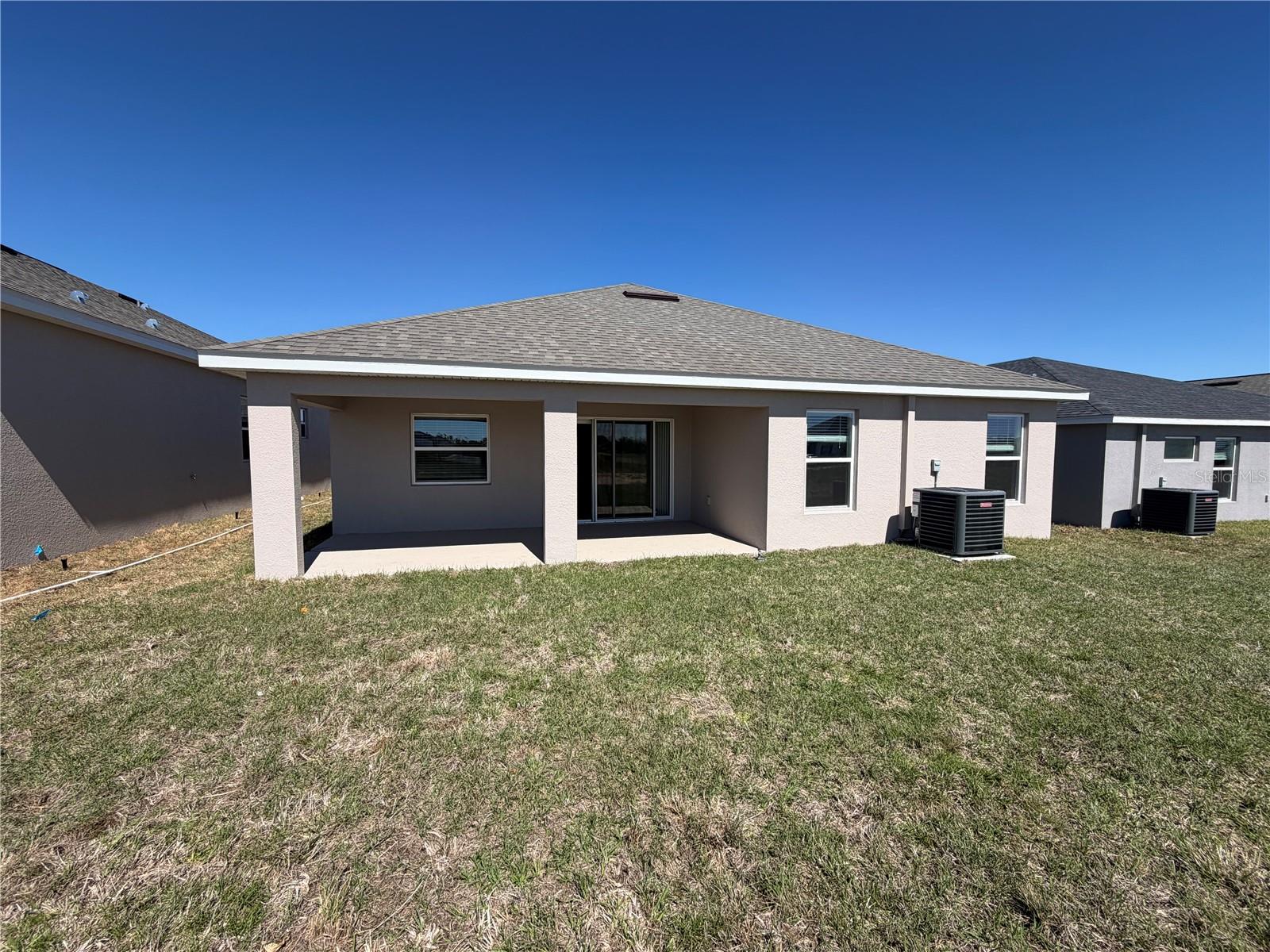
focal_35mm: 14
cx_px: 635
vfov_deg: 85.7
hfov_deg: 102.1
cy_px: 476
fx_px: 514
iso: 20
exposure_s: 1/928
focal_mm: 2.22
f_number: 2.2
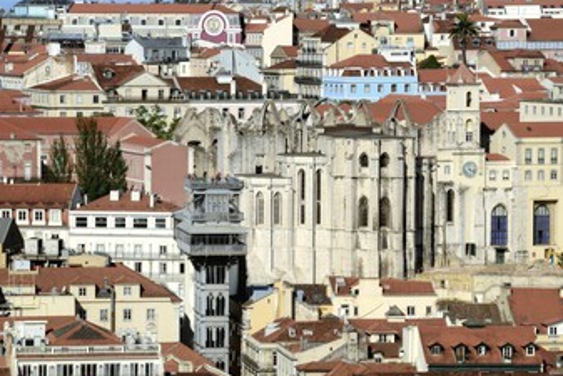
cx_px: 214
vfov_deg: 7.4
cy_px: 196
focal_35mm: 187
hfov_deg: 11.0
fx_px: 2926
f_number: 14
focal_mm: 150
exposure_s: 1/320
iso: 200
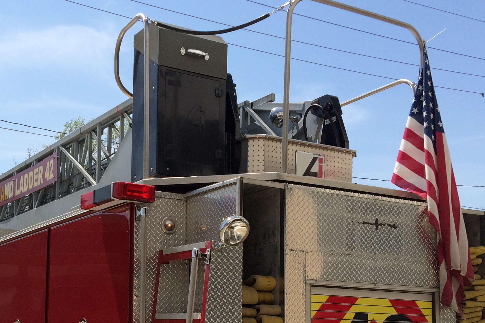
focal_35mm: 55
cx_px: 161
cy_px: 273
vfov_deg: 24.1
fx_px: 741
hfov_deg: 35.9
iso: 40
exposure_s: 1/2564
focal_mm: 4.12
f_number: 2.2
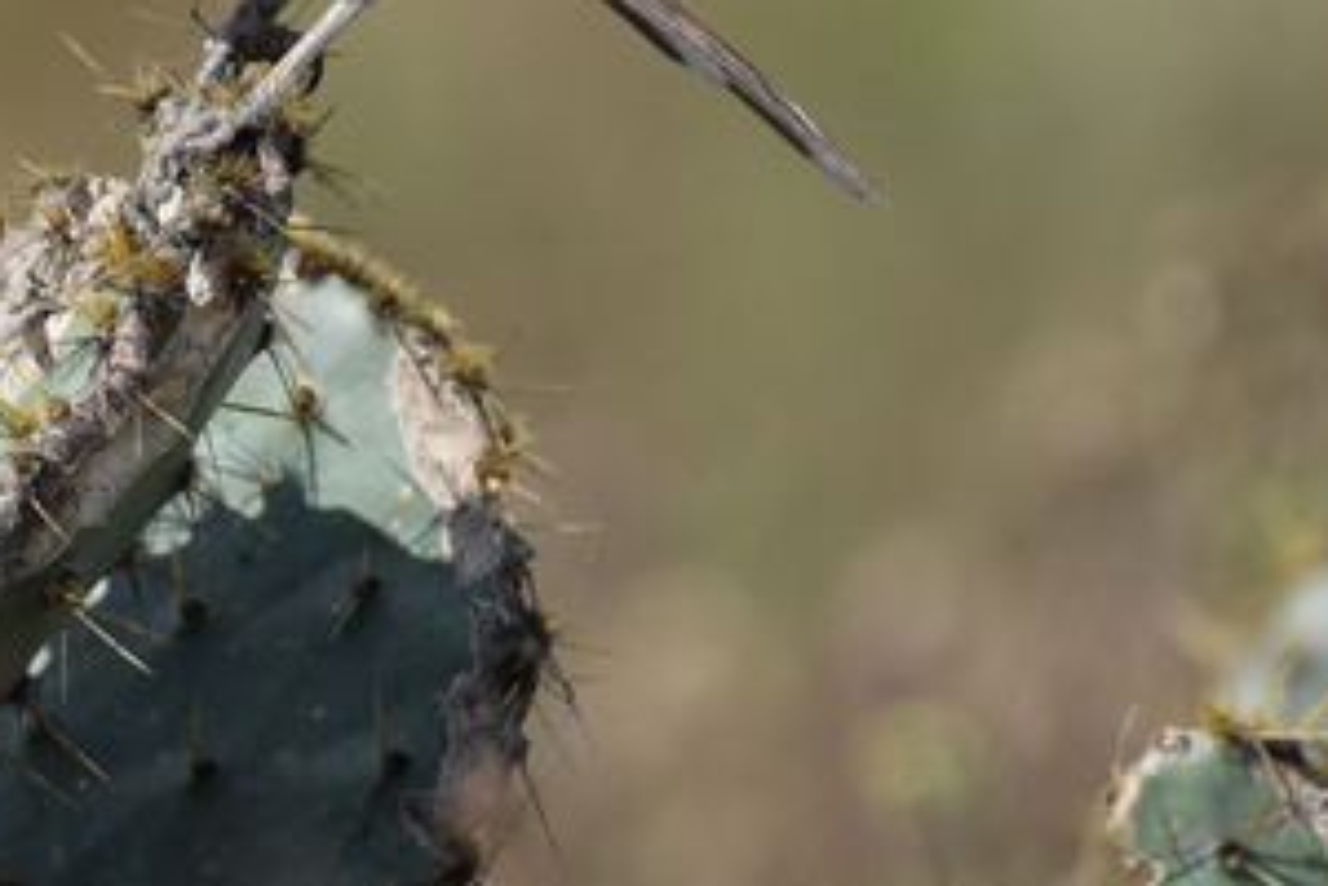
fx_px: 69272
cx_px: 217
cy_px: 182
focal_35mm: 1878
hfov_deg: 1.1
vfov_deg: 0.7
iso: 400
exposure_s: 1/1600
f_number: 5.6
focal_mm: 500
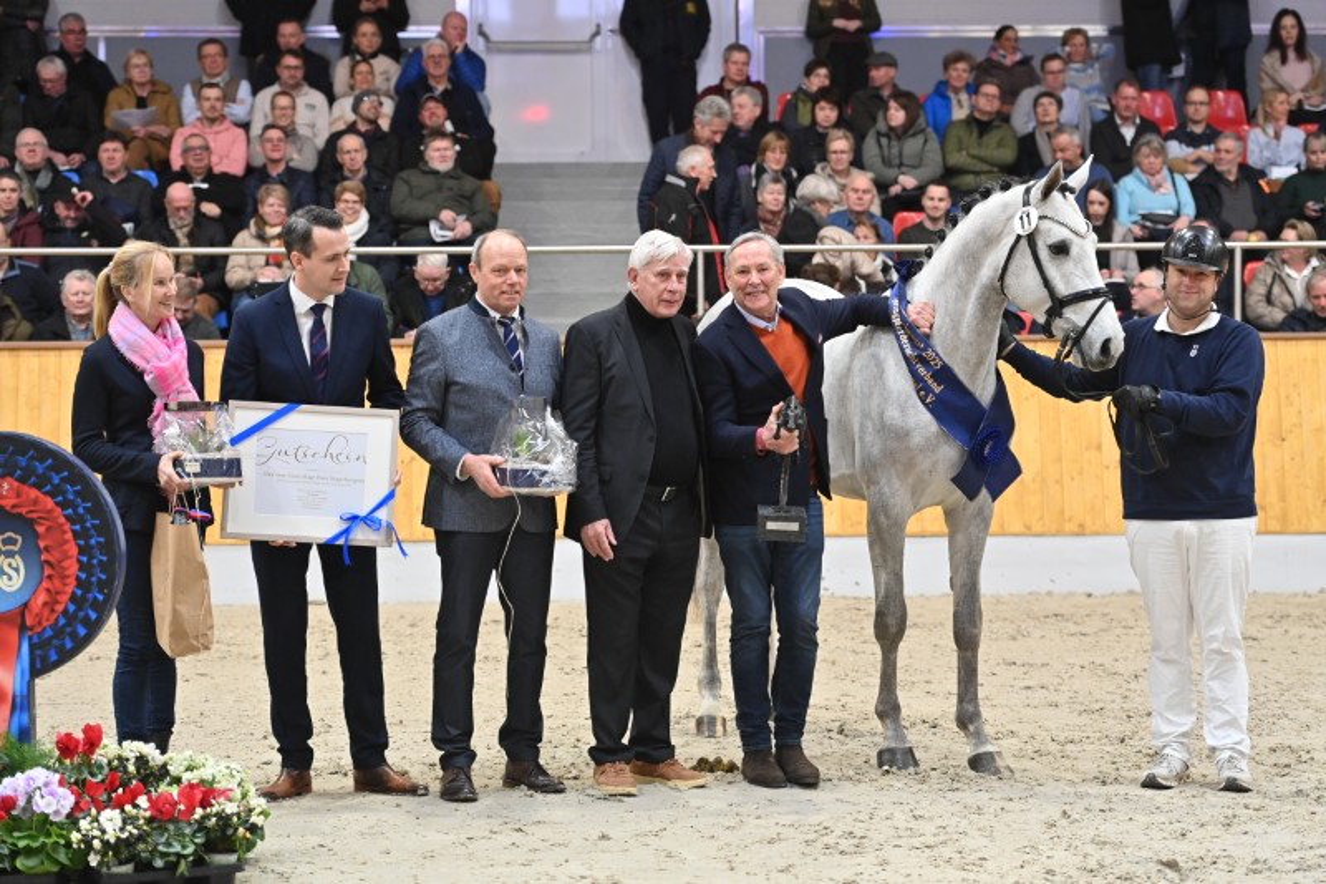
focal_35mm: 95
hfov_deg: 21.5
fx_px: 3498
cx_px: 663
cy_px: 442
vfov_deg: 14.4
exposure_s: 1/500
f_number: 3.5
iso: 4000
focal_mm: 95
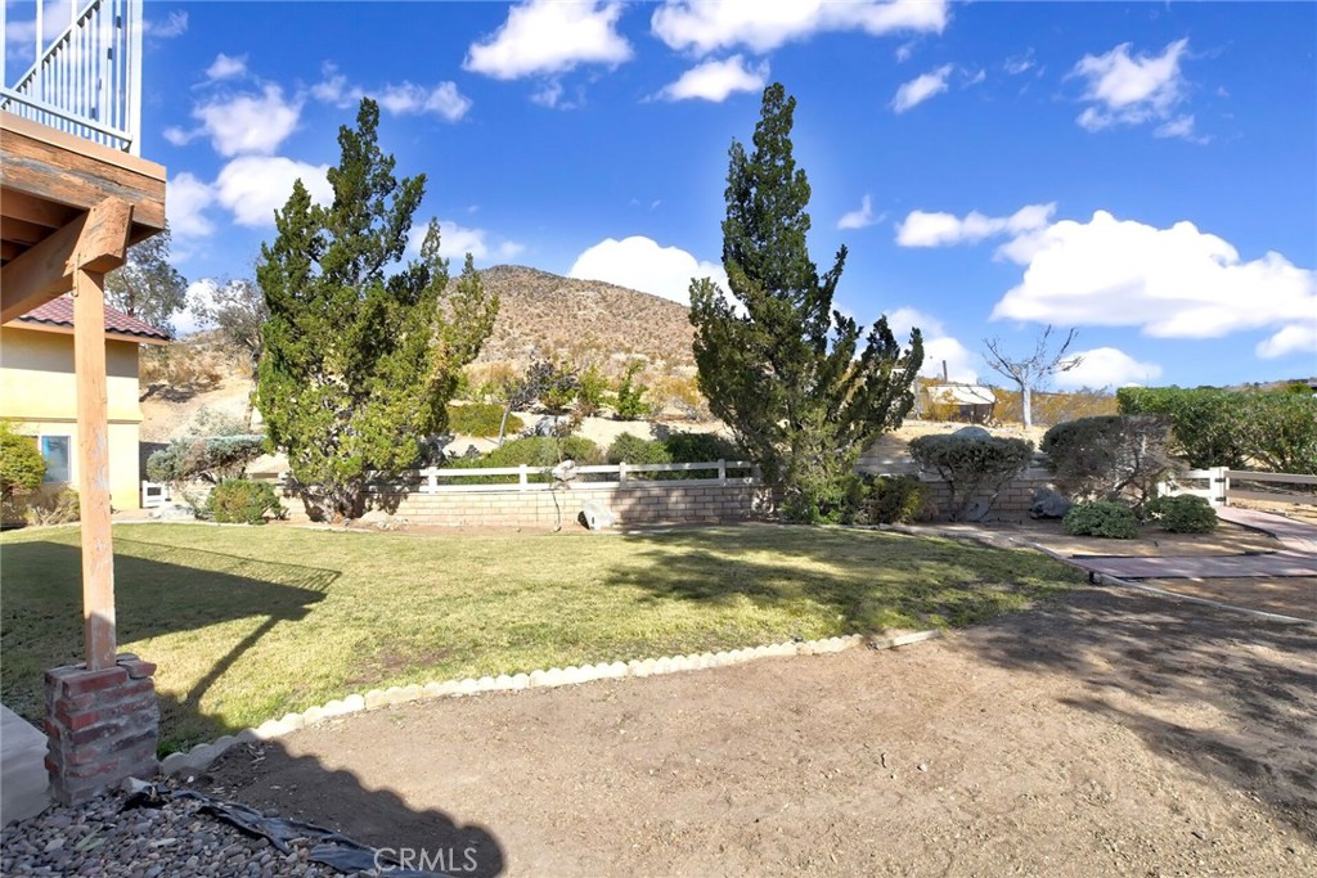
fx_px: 549
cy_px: 439
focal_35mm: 15
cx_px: 658
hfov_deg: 100.4
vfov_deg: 77.3
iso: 1250
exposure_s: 1/1000
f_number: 16
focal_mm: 10
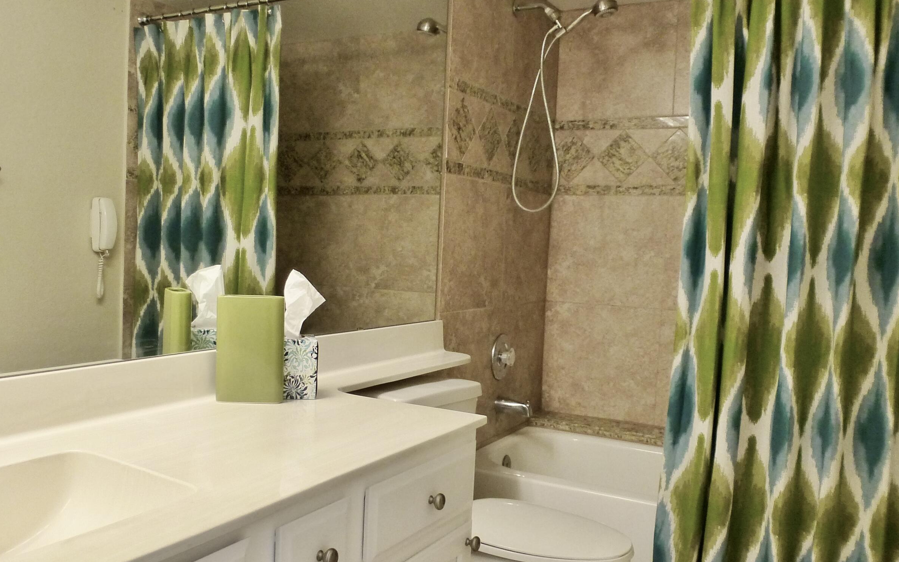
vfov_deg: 39.4
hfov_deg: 59.3
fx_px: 784
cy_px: 305
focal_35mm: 32
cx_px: 376
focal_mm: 4.3
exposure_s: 1/40
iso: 400
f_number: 3.3
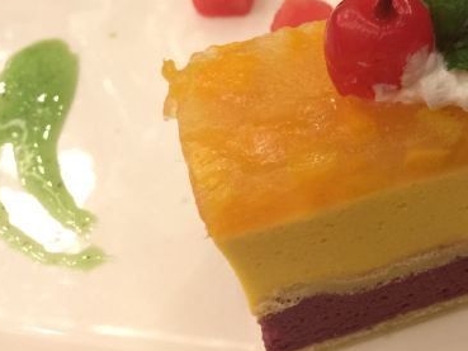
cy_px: 130
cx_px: 425
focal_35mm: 55
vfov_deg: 26.5
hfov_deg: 33.1
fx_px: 744
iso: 100
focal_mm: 4.15
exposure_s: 1/17
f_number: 2.2
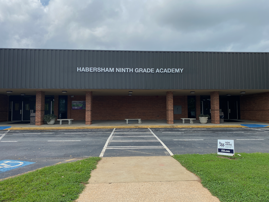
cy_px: 101
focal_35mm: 26
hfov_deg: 67.3
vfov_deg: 53.1
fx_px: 202
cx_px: 134
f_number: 1.8
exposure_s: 1/1754
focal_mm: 4.25
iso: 32
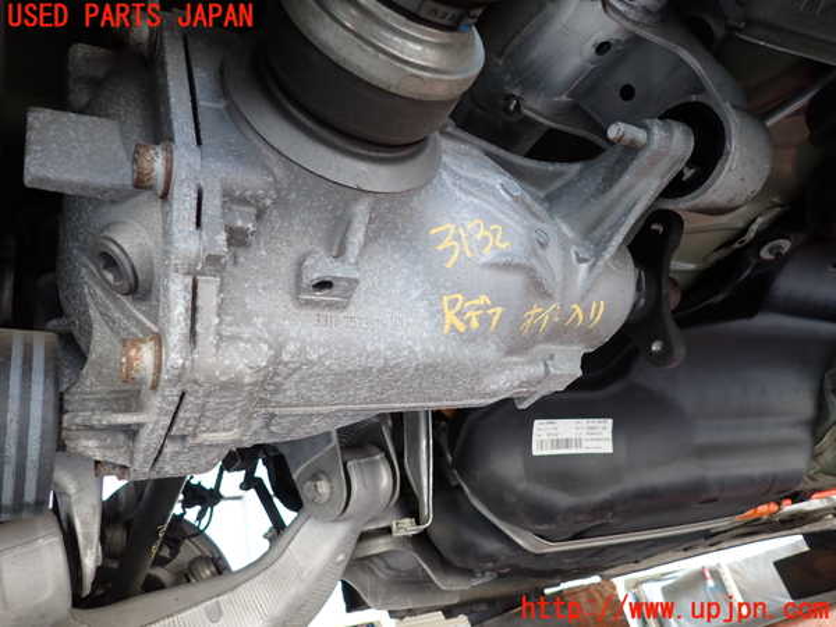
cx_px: 418
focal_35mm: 25
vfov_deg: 54.9
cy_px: 314
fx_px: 604
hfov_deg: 69.4
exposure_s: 1/50
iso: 200
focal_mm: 4.5
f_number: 2
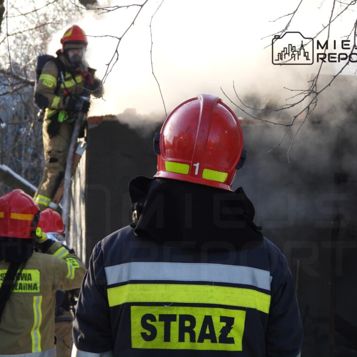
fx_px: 2555
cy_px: 179
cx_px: 196
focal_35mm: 219
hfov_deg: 8.0
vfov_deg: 8.0
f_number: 4.5
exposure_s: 1/125
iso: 100
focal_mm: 33.2
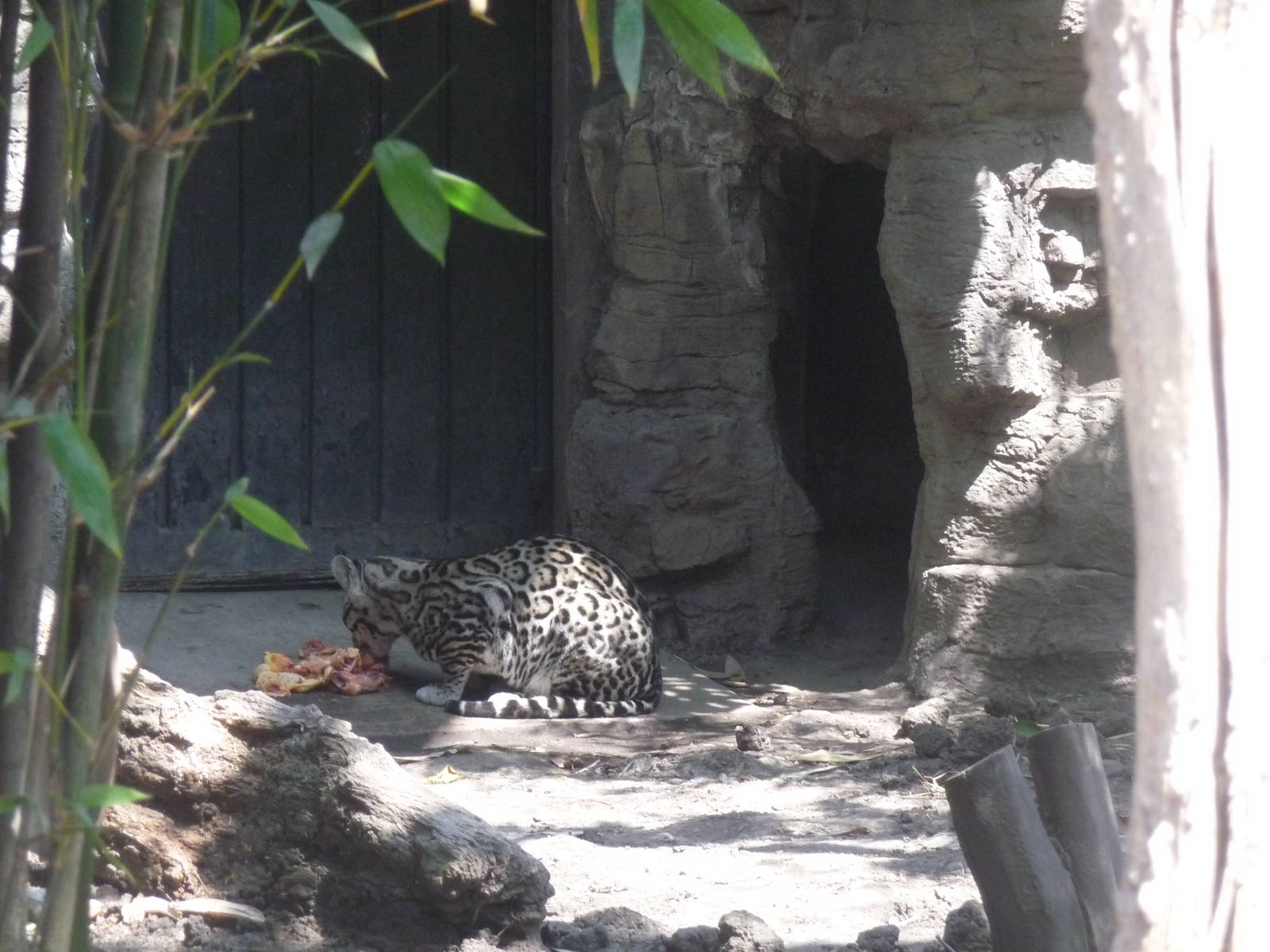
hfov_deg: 9.3
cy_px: 476
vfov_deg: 7.0
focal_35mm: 212
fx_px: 7778
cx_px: 635
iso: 400
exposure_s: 1/60
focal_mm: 36.4
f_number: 4.8
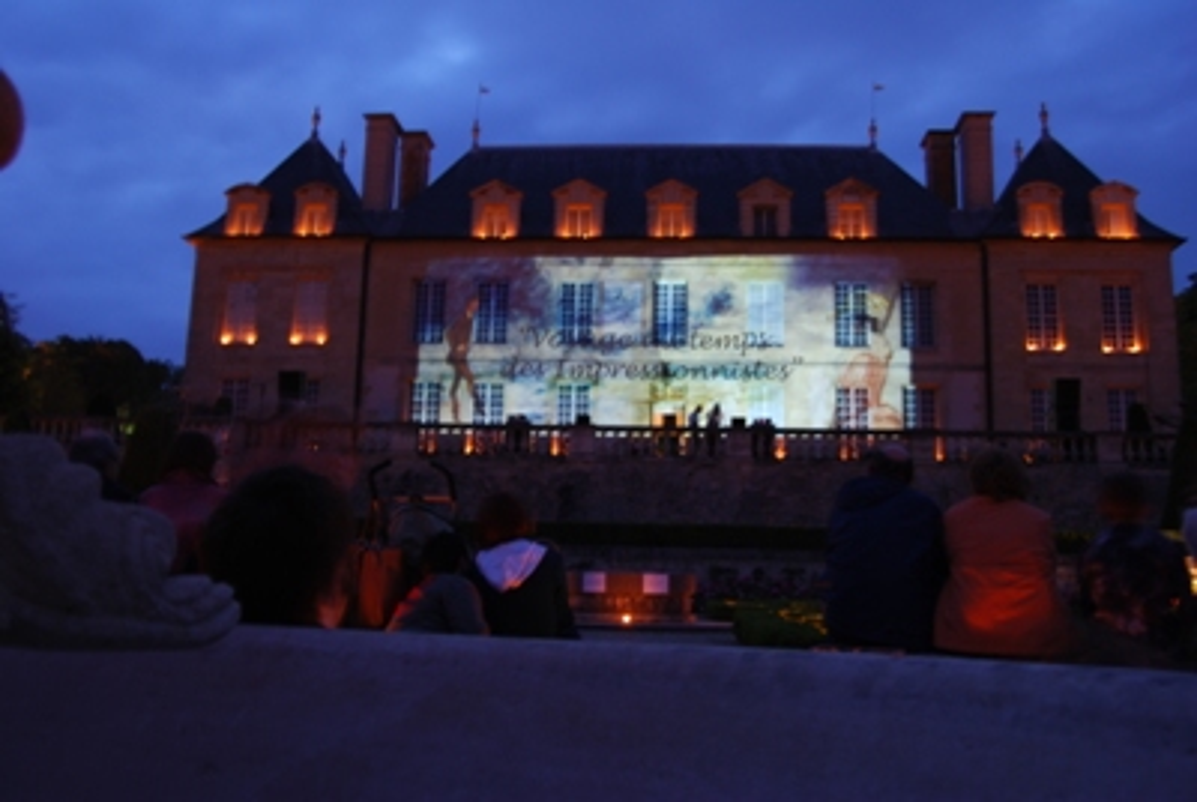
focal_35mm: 30
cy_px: 401
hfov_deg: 61.9
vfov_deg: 43.7
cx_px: 598
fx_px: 999
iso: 100
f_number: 5.6
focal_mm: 20
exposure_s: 5
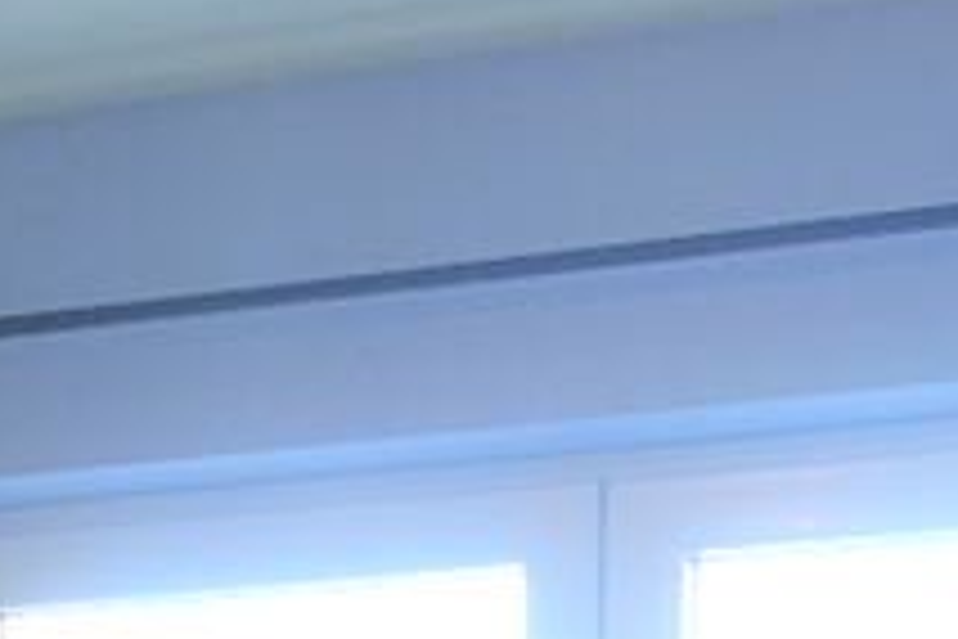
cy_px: 1472
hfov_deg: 13.0
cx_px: -288
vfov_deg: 8.4
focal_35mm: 152
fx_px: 4045
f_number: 2.5
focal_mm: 8.8
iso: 125
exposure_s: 1/30
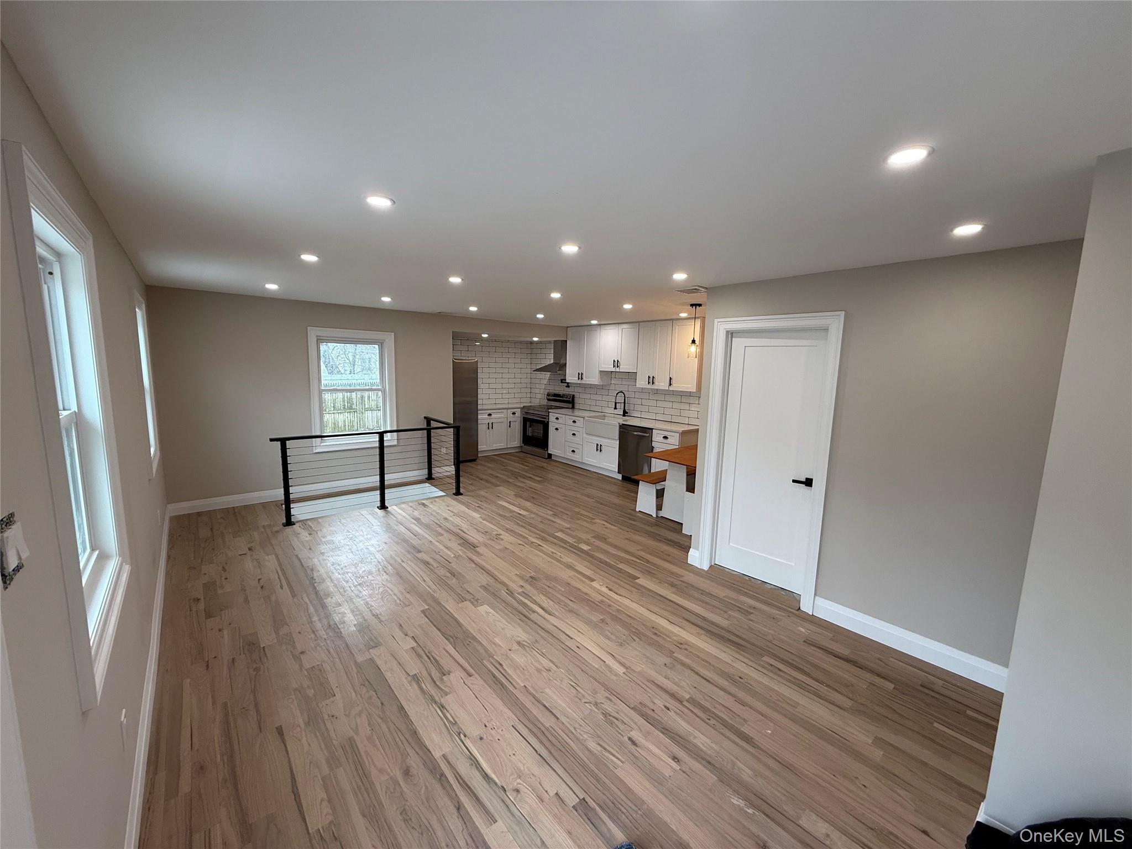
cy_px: 424
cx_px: 566
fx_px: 458
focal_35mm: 14
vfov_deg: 85.7
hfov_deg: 102.1
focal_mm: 2.22
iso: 100
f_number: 2.2
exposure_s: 1/120
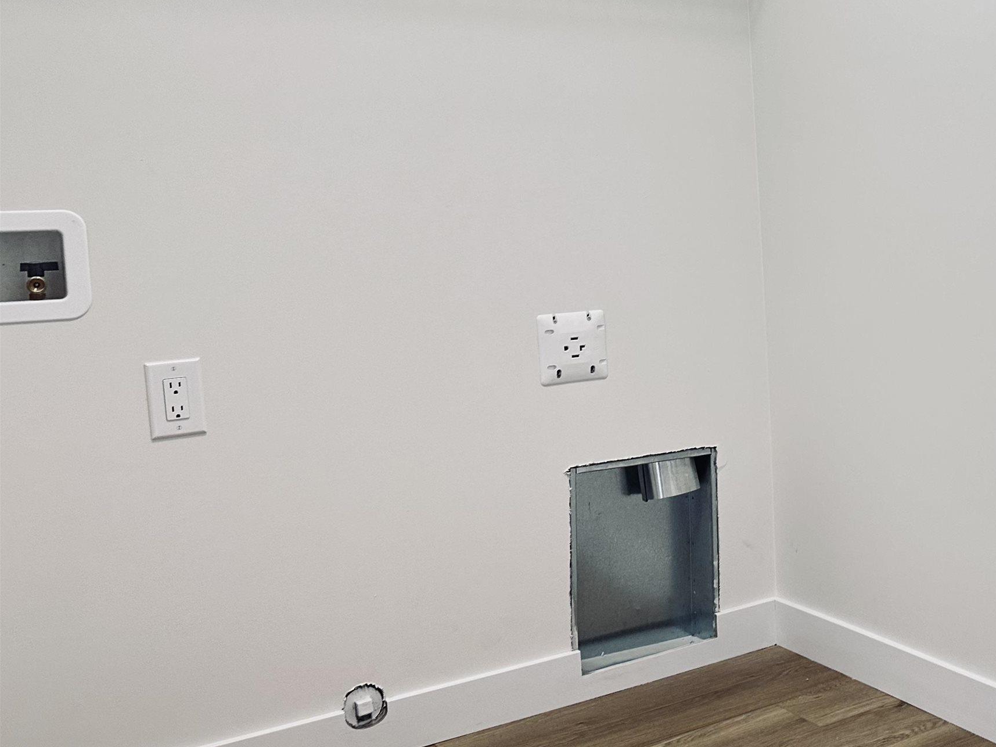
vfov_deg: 33.5
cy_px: 301
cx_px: 891
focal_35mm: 43
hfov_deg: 40.6
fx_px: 1237
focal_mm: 6.86
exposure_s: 1/60
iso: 125
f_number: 1.78
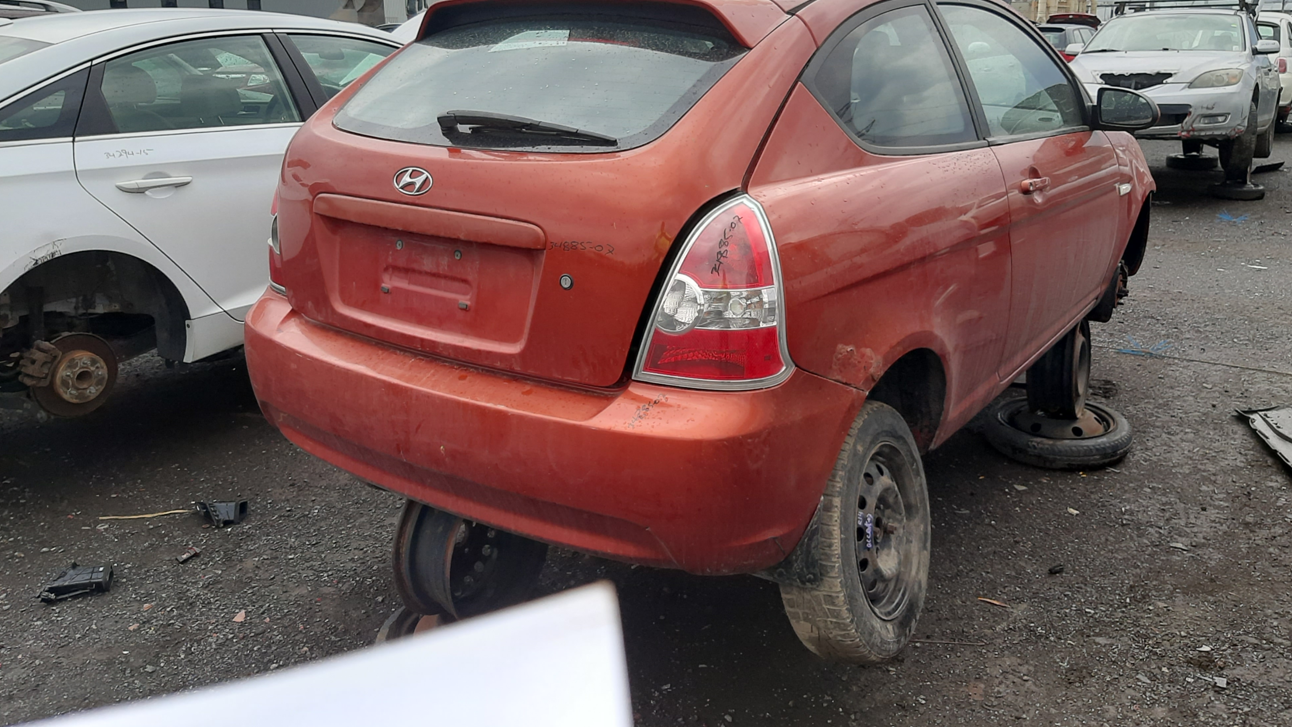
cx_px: 659
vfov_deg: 39.8
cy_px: 258
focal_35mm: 29
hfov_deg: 66.1
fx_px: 994
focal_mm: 3.92
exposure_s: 1/411
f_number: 1.7
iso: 40
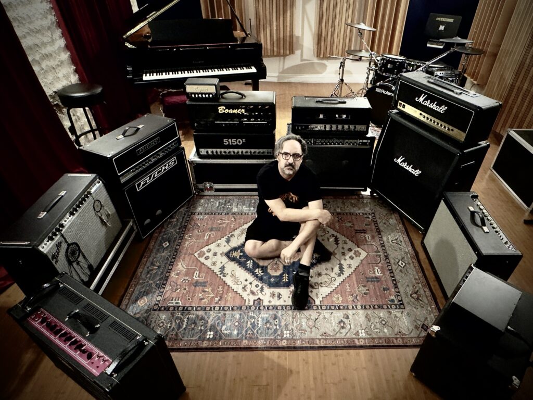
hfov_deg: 102.1
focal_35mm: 14
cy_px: 200
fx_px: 216
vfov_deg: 85.7
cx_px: 266
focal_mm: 2.22
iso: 1600
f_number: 2.2
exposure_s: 1/30
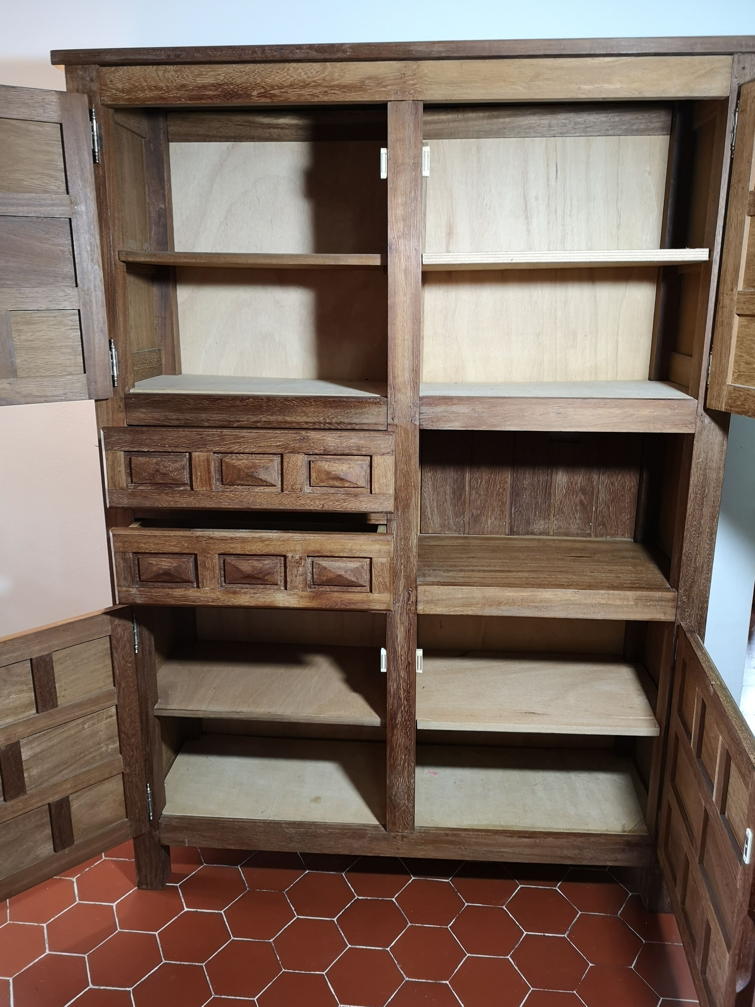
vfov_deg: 65.3
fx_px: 785
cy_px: 504
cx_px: 378
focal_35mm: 27
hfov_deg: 51.4
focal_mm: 5.58
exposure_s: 1/33.3
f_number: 1.8
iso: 200
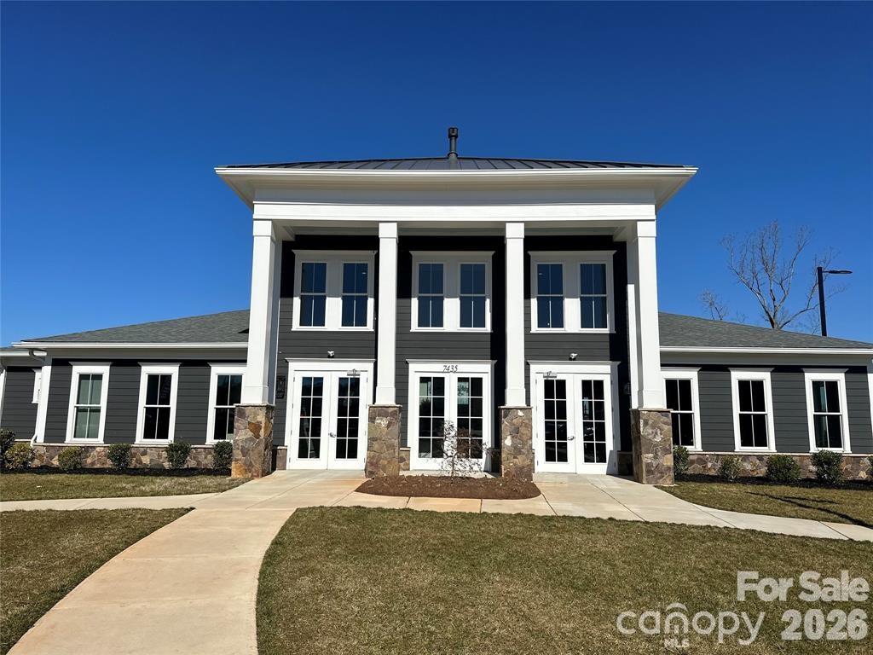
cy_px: 328
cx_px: 436
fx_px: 605
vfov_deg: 56.8
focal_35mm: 24
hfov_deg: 71.6
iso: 80
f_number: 1.78
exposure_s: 1/12048
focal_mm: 6.86
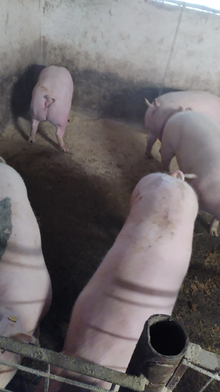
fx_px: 332
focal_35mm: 32
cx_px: 121
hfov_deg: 36.6
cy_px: 196
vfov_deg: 61.0
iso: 860
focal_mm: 4.75
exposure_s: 1/25
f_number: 1.8
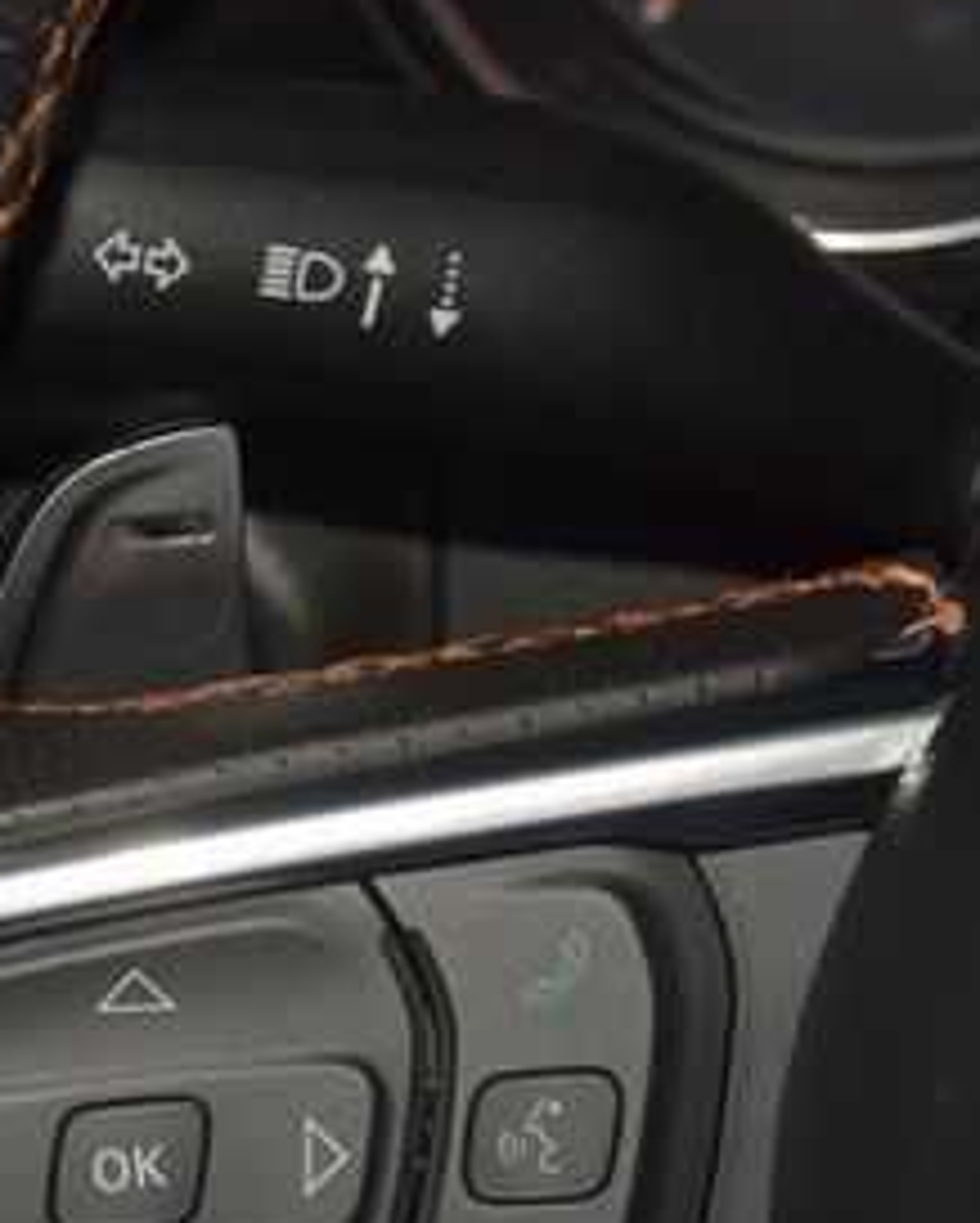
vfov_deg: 8.3
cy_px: 839
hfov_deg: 6.7
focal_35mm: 232
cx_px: 288
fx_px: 8402
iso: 100
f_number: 8
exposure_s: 1/125
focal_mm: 70
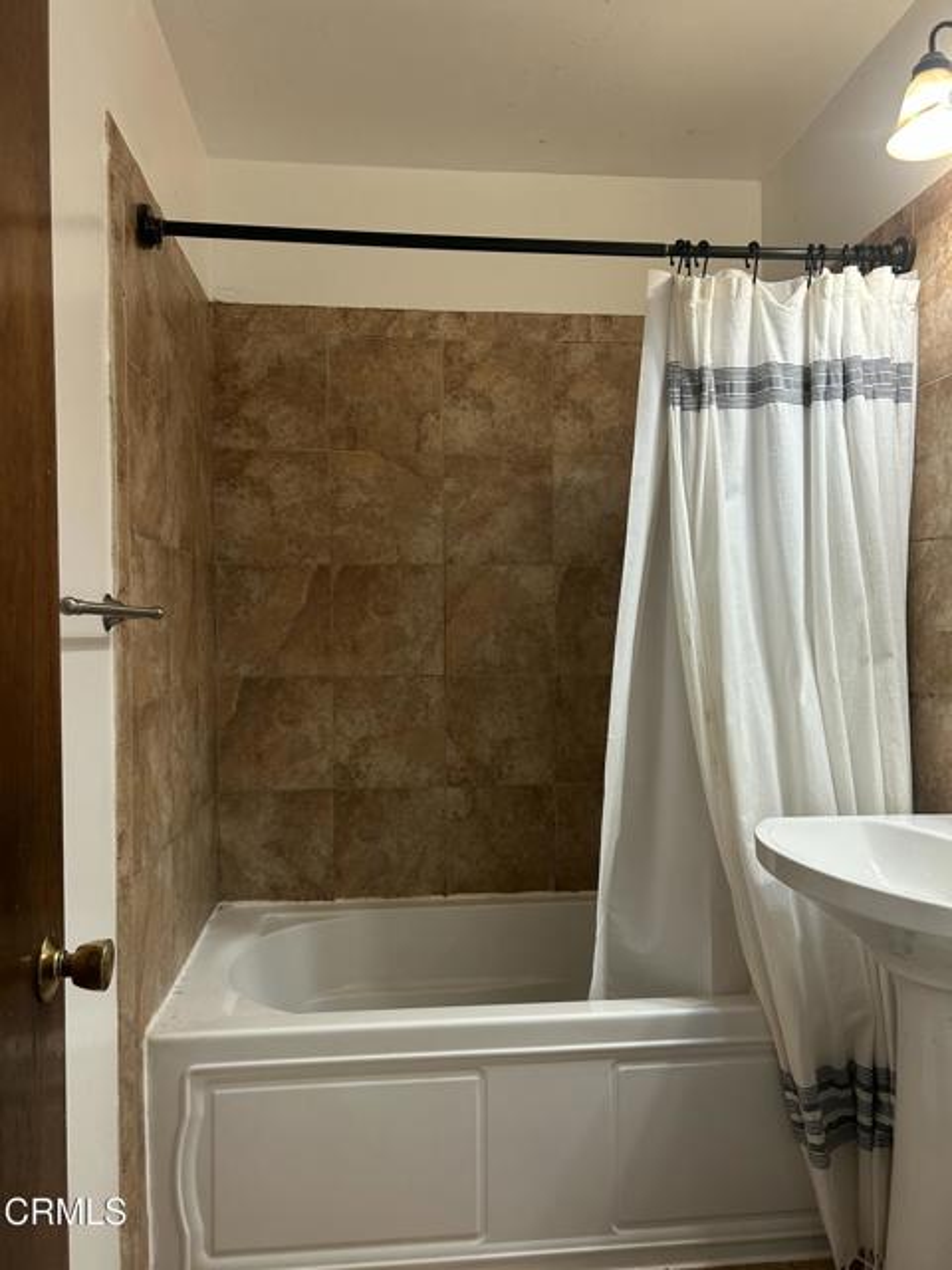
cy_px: 635
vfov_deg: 67.3
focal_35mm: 26
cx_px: 476
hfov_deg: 53.1
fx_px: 953
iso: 125
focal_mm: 5.7
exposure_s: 1/60
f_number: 1.5
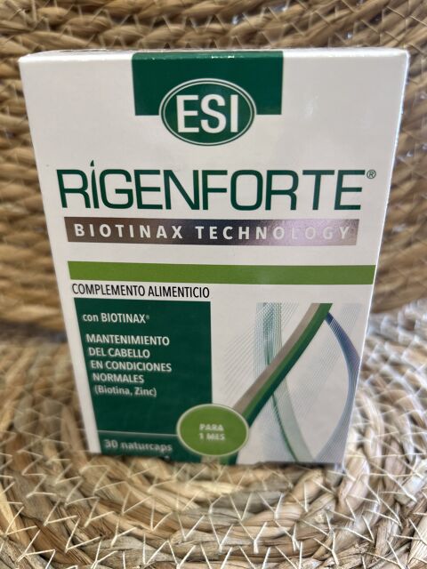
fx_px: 428
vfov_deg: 67.3
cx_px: 214
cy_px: 284
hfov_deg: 53.1
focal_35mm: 26
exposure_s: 1/50
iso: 80
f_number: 1.5
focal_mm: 5.7
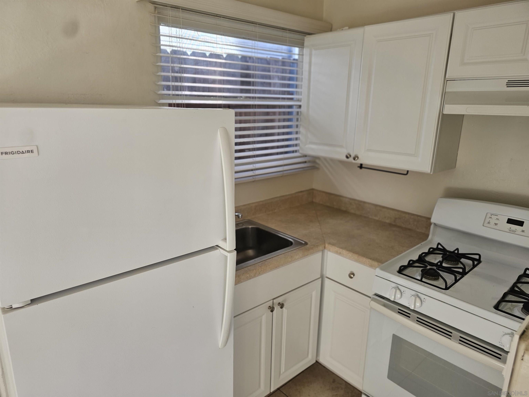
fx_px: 351
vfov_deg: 58.9
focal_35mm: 23
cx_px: 264
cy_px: 198
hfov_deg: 73.9
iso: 32
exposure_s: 1/120
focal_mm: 6.3
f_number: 1.7
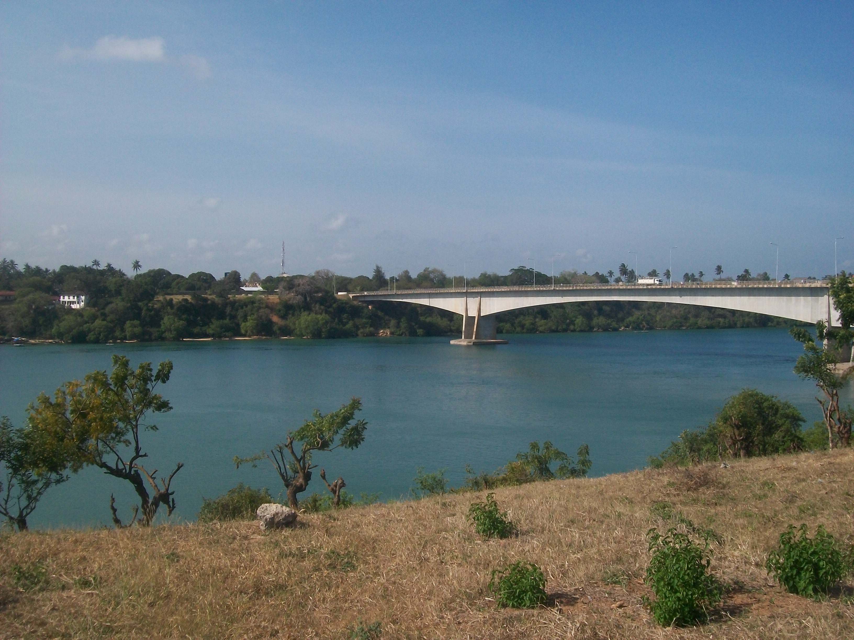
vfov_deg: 39.7
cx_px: 427
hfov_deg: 51.4
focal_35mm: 36
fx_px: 888
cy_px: 320
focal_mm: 6
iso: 80
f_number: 4.8
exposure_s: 1/800
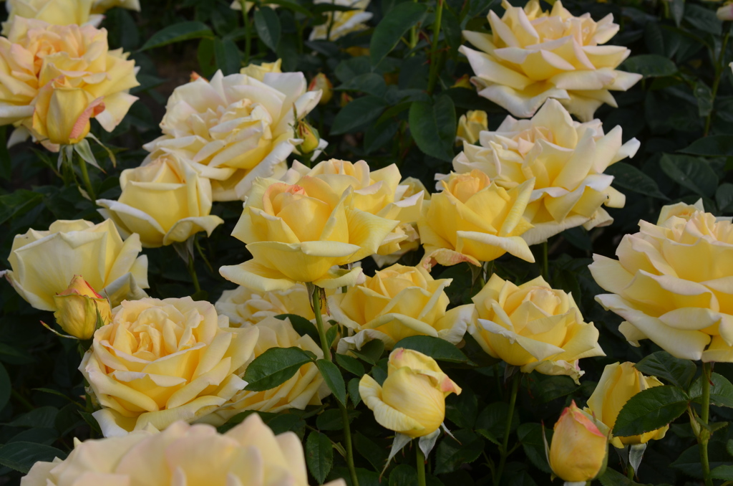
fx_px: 1219
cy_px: 243
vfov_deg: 22.5
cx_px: 366
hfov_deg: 33.5
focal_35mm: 60
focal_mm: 40
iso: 110
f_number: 8
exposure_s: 1/250
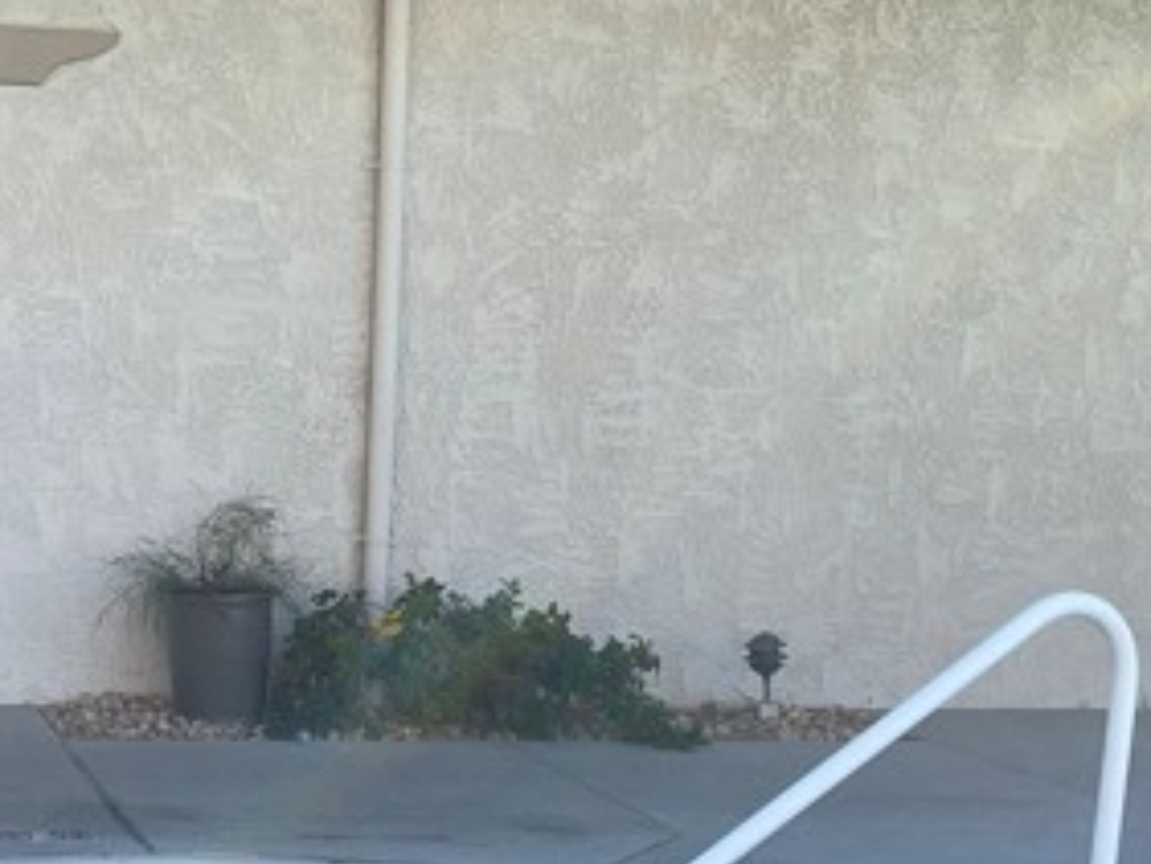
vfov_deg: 21.7
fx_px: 2195
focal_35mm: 66
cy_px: 807
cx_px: 193
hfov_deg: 28.6
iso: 16
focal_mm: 3
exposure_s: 1/586
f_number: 1.8
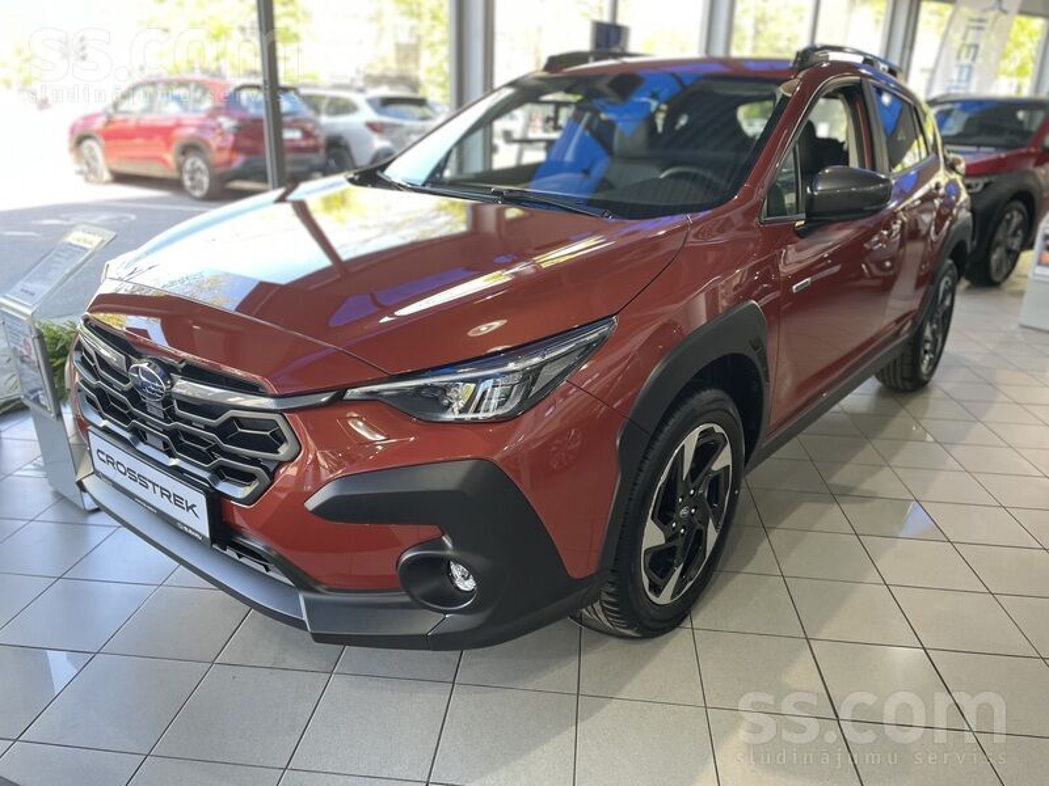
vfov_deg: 53.1
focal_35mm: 26
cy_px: 393
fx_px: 788
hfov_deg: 67.3
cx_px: 524
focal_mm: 4.2
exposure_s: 1/100
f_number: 1.6
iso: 125
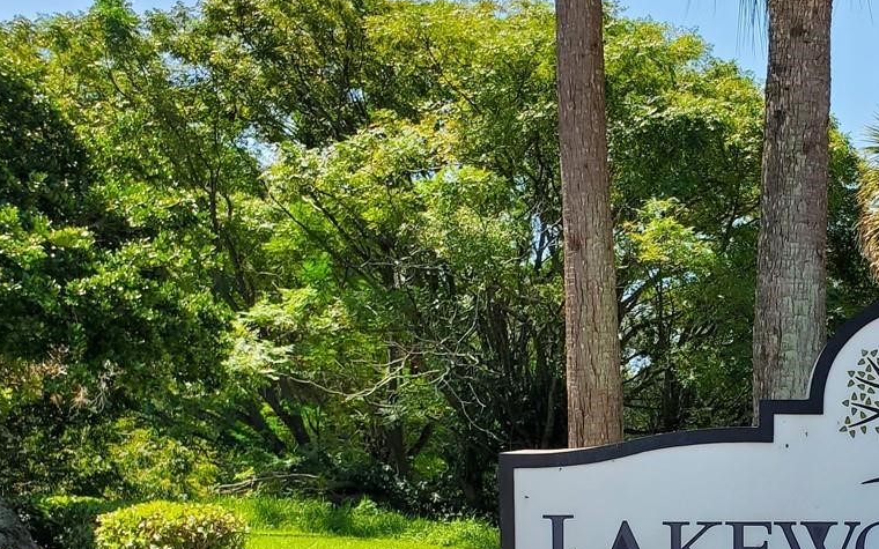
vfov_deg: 21.9
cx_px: 845
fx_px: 1389
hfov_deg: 32.7
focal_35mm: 58
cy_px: 481
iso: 50
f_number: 2.4
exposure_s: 1/757
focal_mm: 4.3
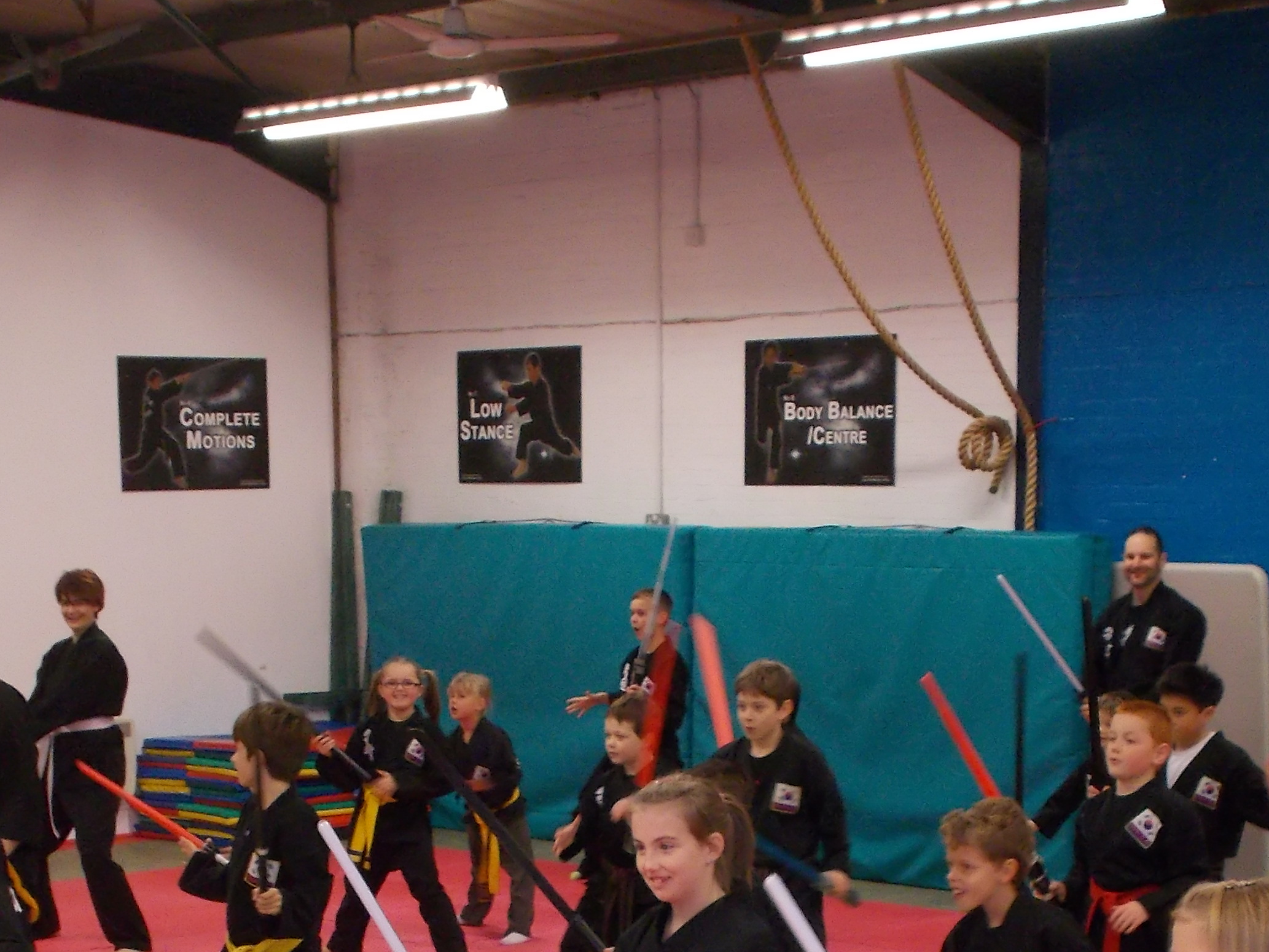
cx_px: 585
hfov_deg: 22.5
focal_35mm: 87
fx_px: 3189
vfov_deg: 16.5
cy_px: 1011
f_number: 3.9
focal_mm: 6.9
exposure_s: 1/30
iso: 320
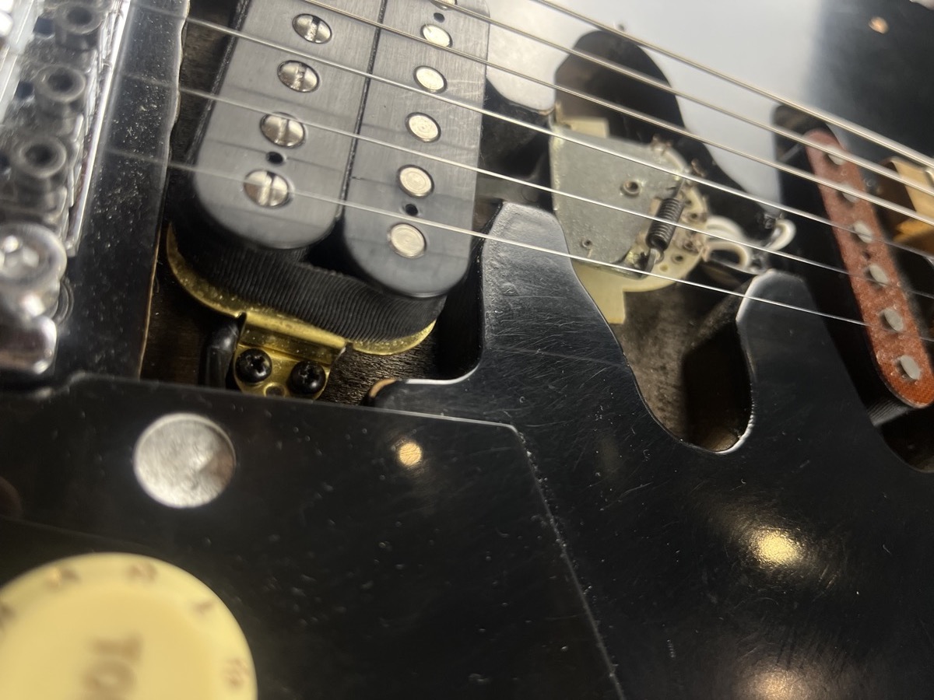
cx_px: 467
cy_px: 350
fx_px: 702
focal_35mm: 26
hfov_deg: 67.3
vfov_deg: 53.1
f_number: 1.6
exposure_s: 1/120
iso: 125
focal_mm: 5.1
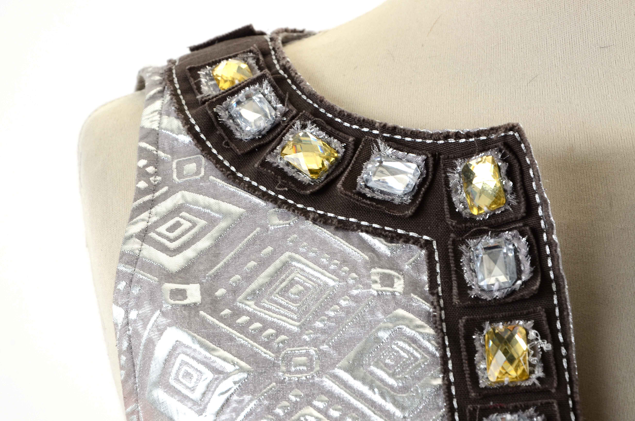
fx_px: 2772
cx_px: 318
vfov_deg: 8.7
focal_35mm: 158
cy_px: 210
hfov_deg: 13.1
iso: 200
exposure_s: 1/125
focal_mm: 105
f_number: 13
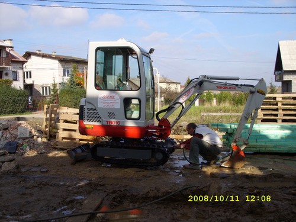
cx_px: 148
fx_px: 325
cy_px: 111
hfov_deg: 49.0
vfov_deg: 37.7
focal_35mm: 38
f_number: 5.7
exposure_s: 1/272
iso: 50
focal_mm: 7.8
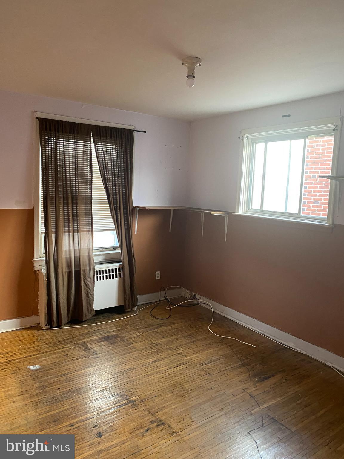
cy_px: 230
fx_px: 345
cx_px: 172
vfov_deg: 67.3
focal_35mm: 26
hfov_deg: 53.1
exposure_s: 1/60
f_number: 1.8
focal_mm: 4.25
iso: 320
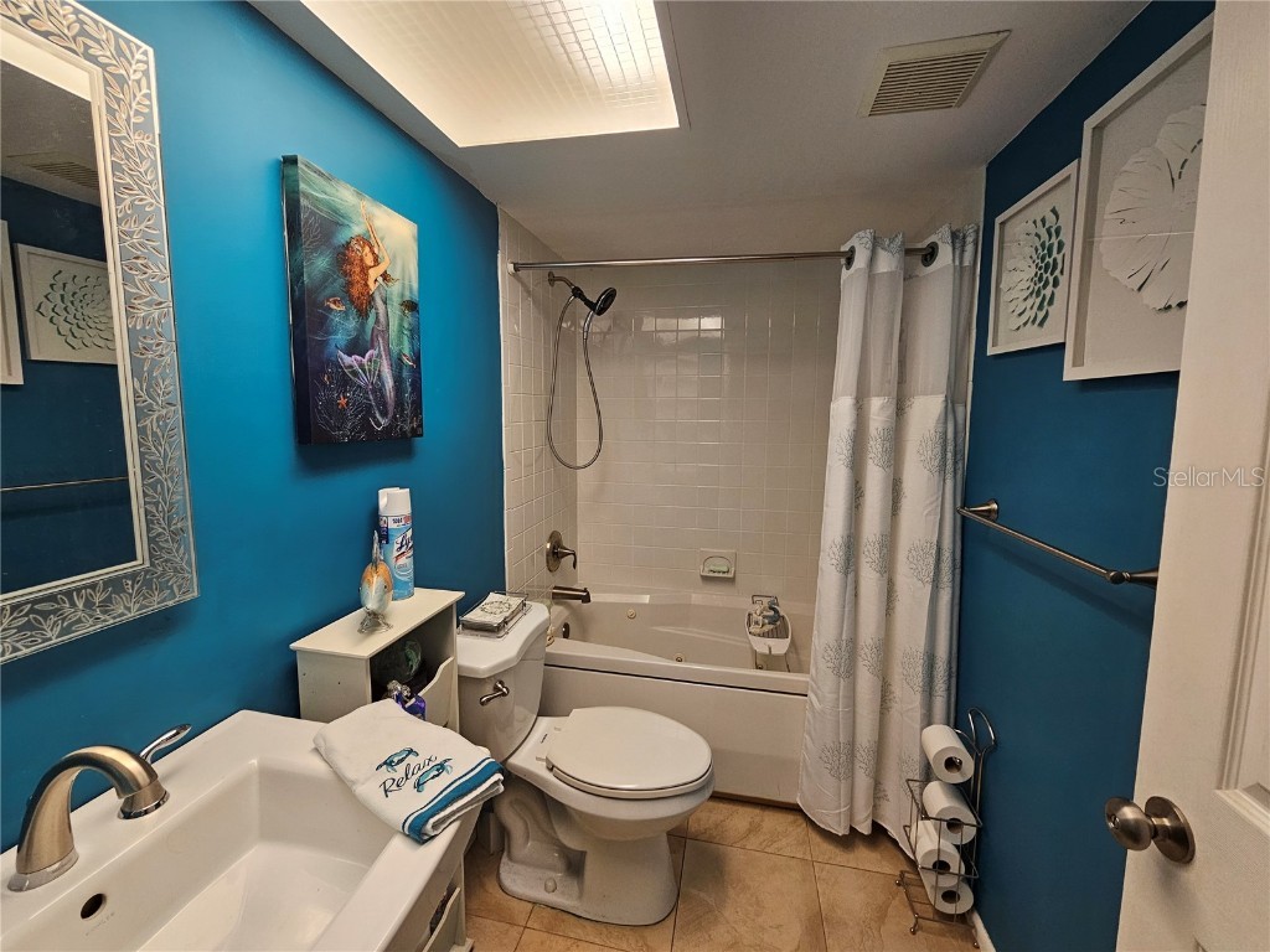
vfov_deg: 89.9
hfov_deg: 106.2
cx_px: 635
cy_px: 476
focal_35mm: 13
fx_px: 477
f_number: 2.2
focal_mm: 2.2
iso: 160
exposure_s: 1/60
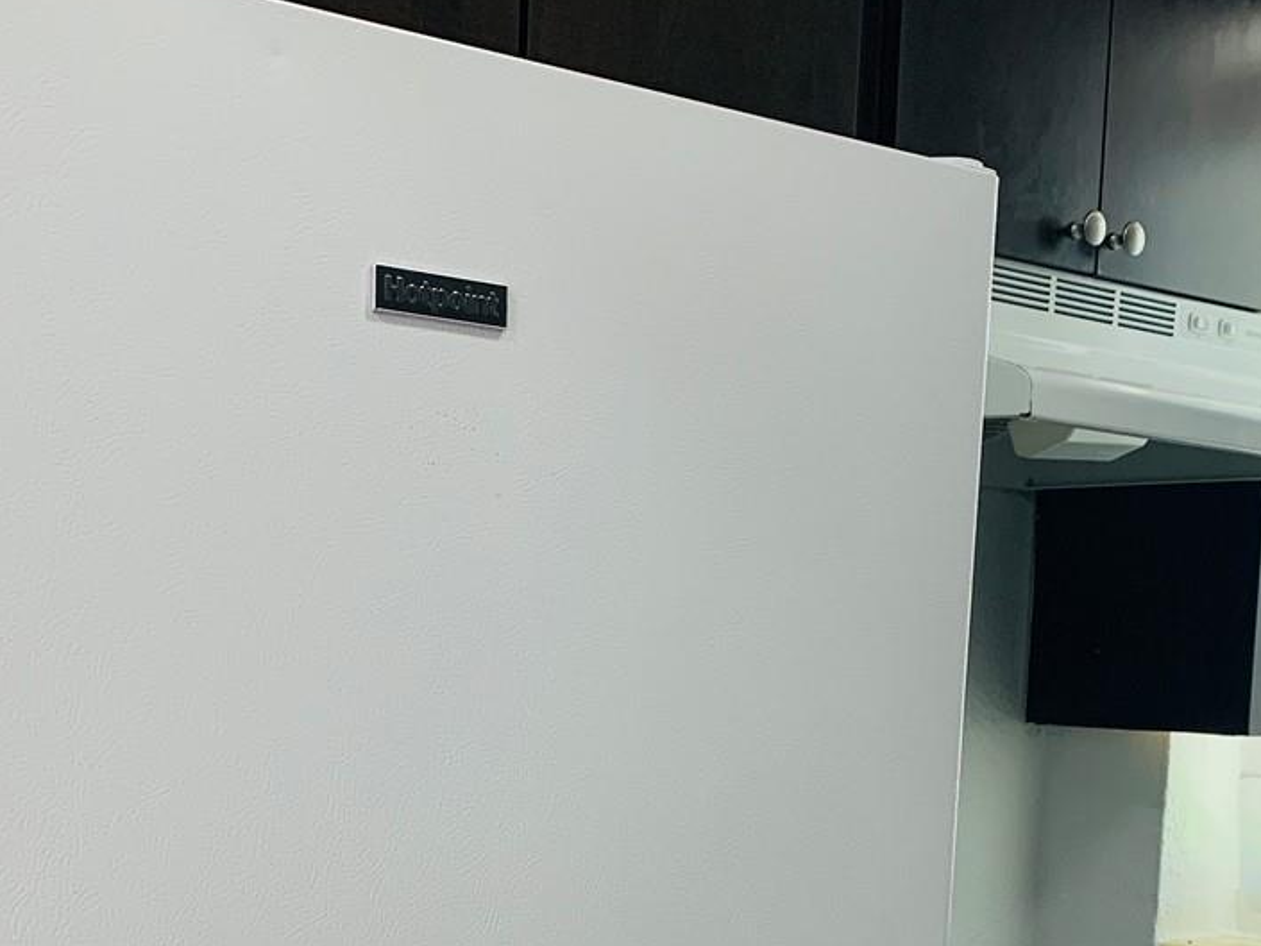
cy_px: 937
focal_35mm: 59
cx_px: 699
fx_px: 2150
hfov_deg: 32.7
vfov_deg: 23.8
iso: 125
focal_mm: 4.25
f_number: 1.8
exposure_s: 1/60
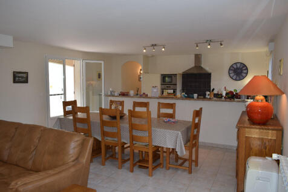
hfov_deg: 67.4
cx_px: 144
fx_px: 216
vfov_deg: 47.9
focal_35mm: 27
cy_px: 96
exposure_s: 1/125
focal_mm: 18
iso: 450
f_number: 5.6
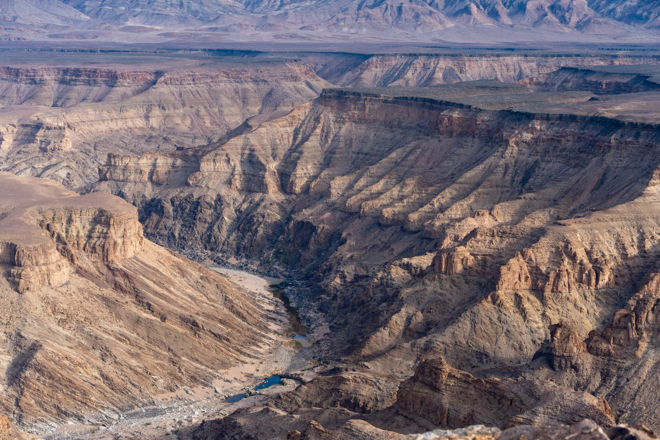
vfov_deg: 20.0
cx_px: 330
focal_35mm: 68
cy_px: 220
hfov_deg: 29.7
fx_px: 1247
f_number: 8
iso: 800
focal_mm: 68
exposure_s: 1/3200
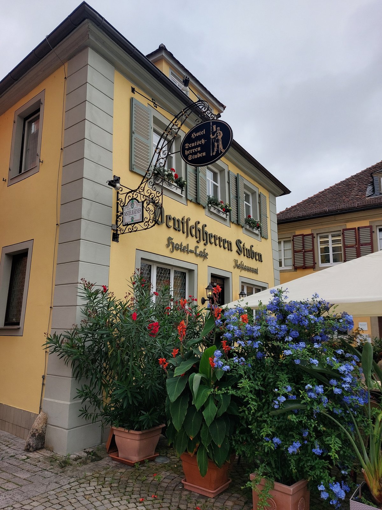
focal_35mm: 25
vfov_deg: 69.4
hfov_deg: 54.9
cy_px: 255
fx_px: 368
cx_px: 191
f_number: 1.8
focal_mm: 5.23
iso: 25
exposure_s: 1/433
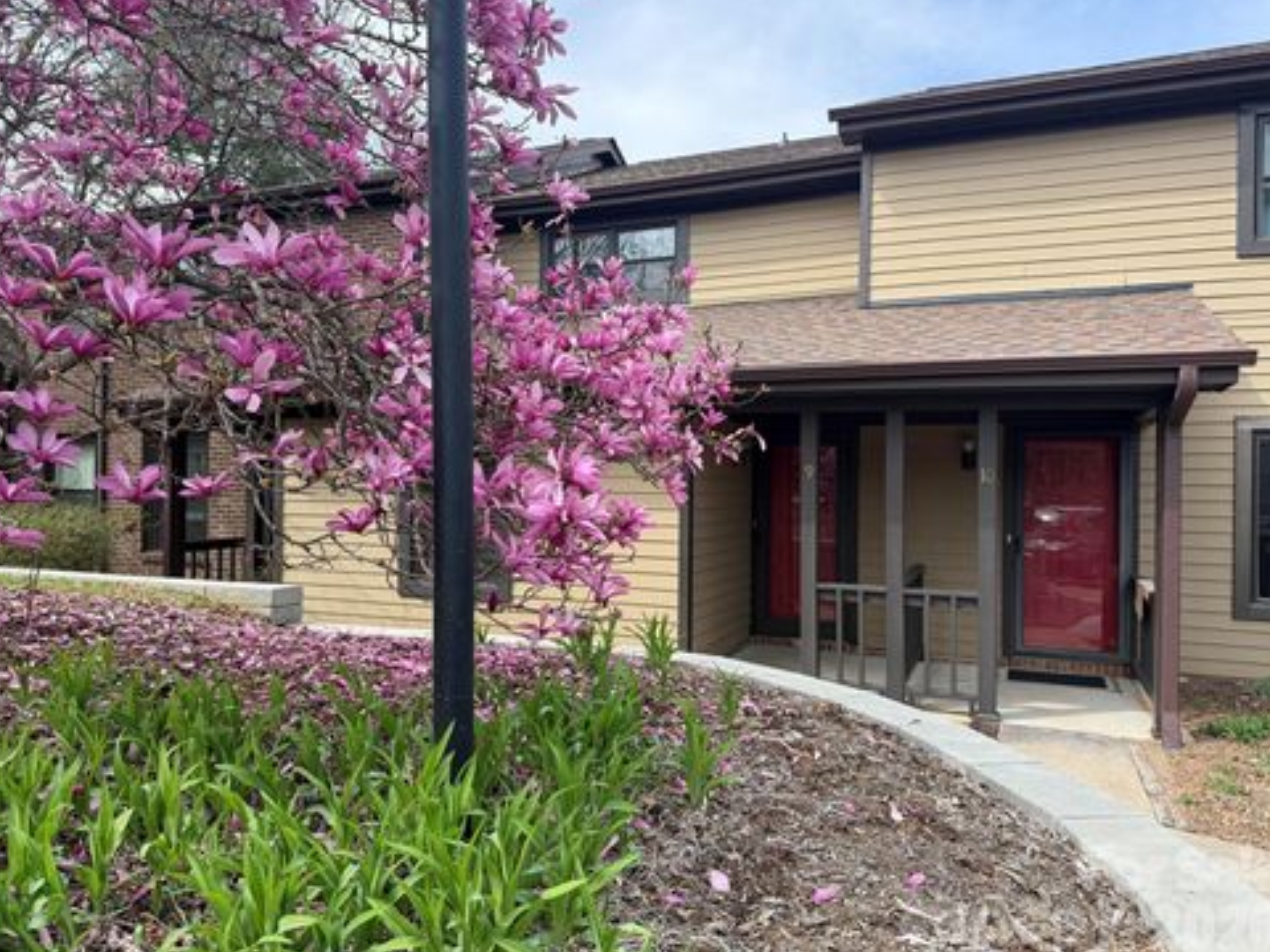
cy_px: 477
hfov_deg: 69.4
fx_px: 917
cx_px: 627
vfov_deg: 54.9
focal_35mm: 25
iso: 100
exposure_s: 1/1585
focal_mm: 6.76
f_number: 1.78
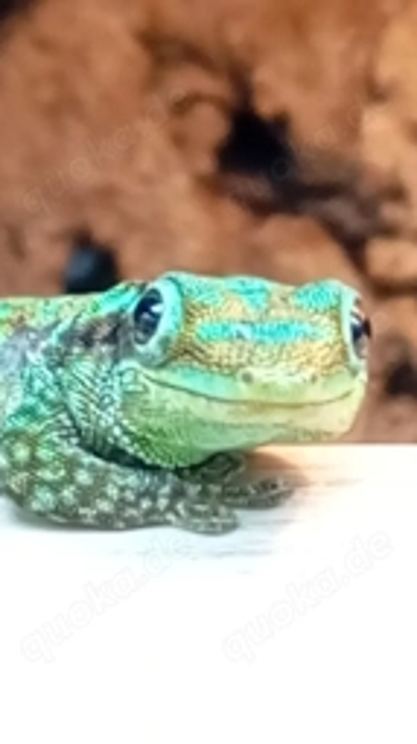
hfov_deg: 5.2
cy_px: 414
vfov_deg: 9.3
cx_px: 9
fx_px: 4571
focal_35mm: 232
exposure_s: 1/33.3
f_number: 1.8
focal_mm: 4.27
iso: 609
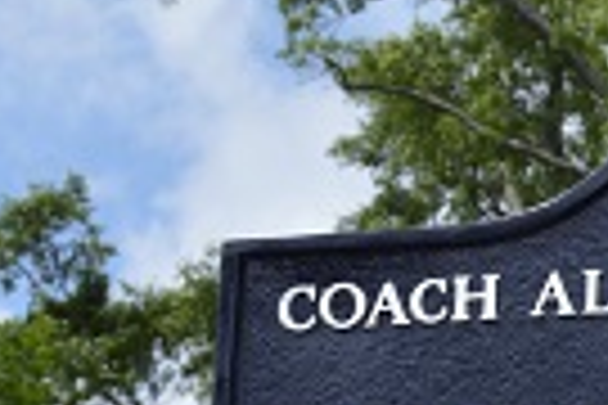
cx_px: 941
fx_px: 3918
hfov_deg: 8.6
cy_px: 574
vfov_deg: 5.9
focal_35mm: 232
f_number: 8
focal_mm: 38
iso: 100
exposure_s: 1/250
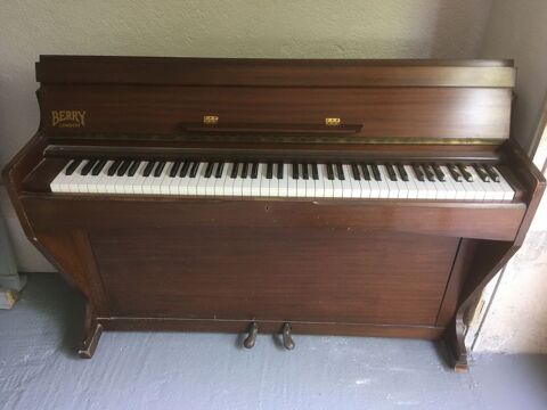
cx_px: 274
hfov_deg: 61.7
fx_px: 458
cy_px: 205
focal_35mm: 29
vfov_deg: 48.2
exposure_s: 1/33
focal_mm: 4.15
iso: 125
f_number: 2.2
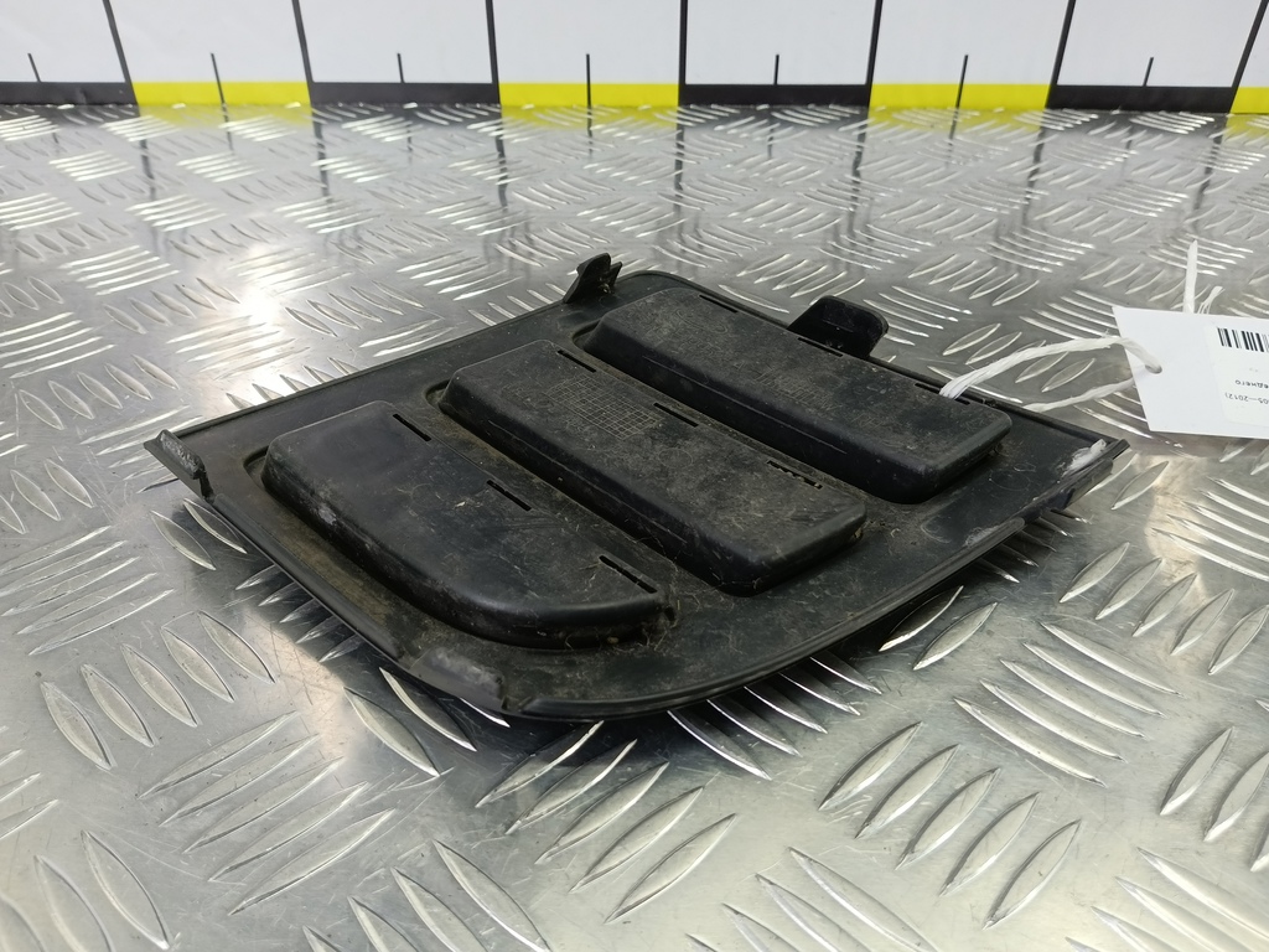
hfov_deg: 73.9
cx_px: 634
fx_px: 843
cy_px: 476
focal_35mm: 23
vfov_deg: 58.9
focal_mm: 4.11
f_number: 1.6
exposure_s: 1/50
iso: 134
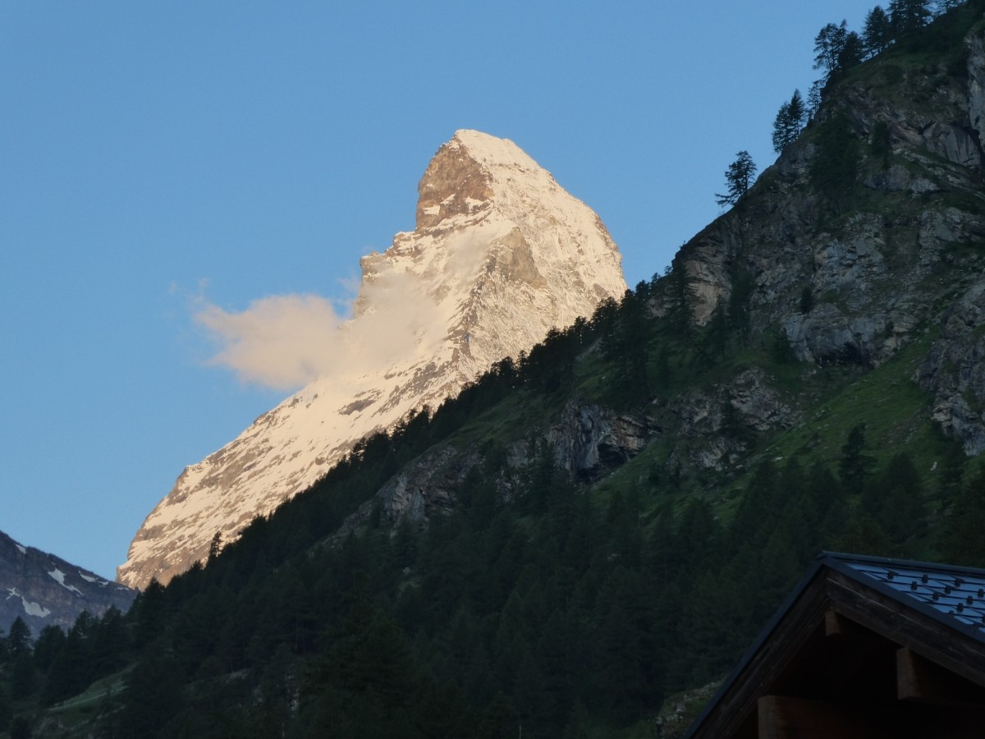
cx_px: 492
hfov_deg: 13.1
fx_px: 4297
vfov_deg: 9.8
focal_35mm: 151
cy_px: 370
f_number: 5.4
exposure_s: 1/125
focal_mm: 27.1
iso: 80
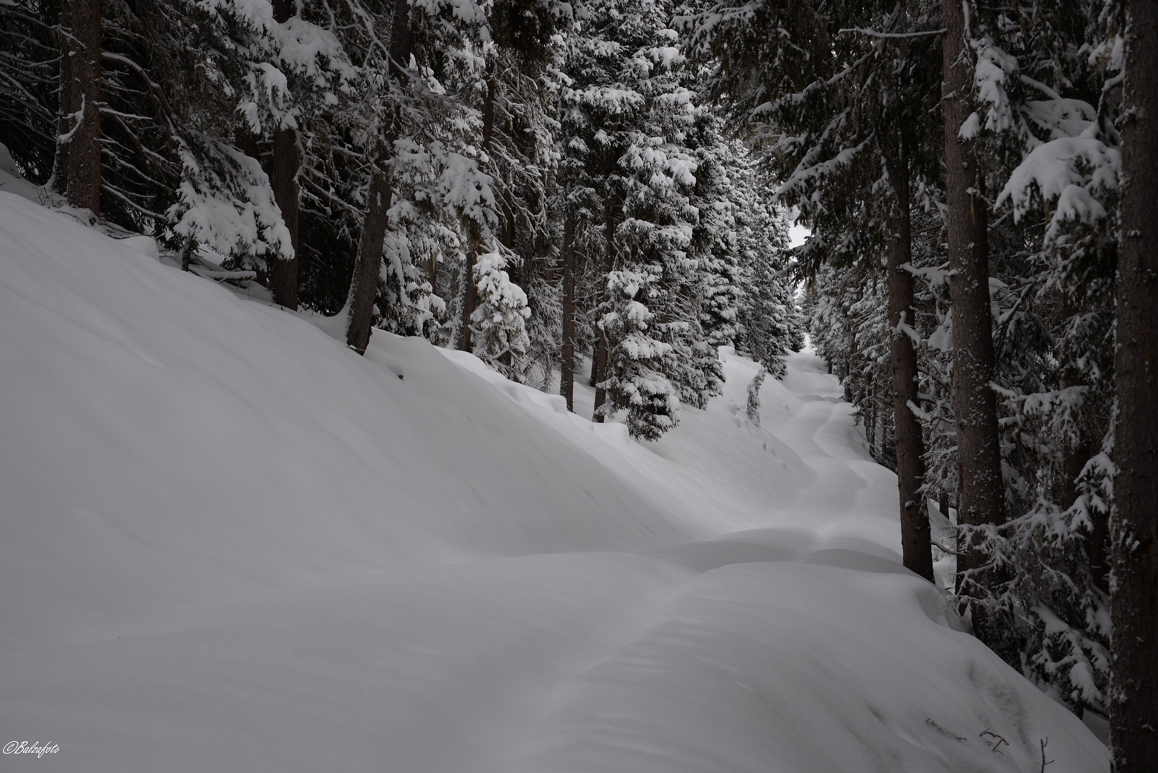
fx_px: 2091
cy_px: 386
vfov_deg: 20.9
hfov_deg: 30.9
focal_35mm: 65
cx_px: 579
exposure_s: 1/1000
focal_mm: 65
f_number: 2.8
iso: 100
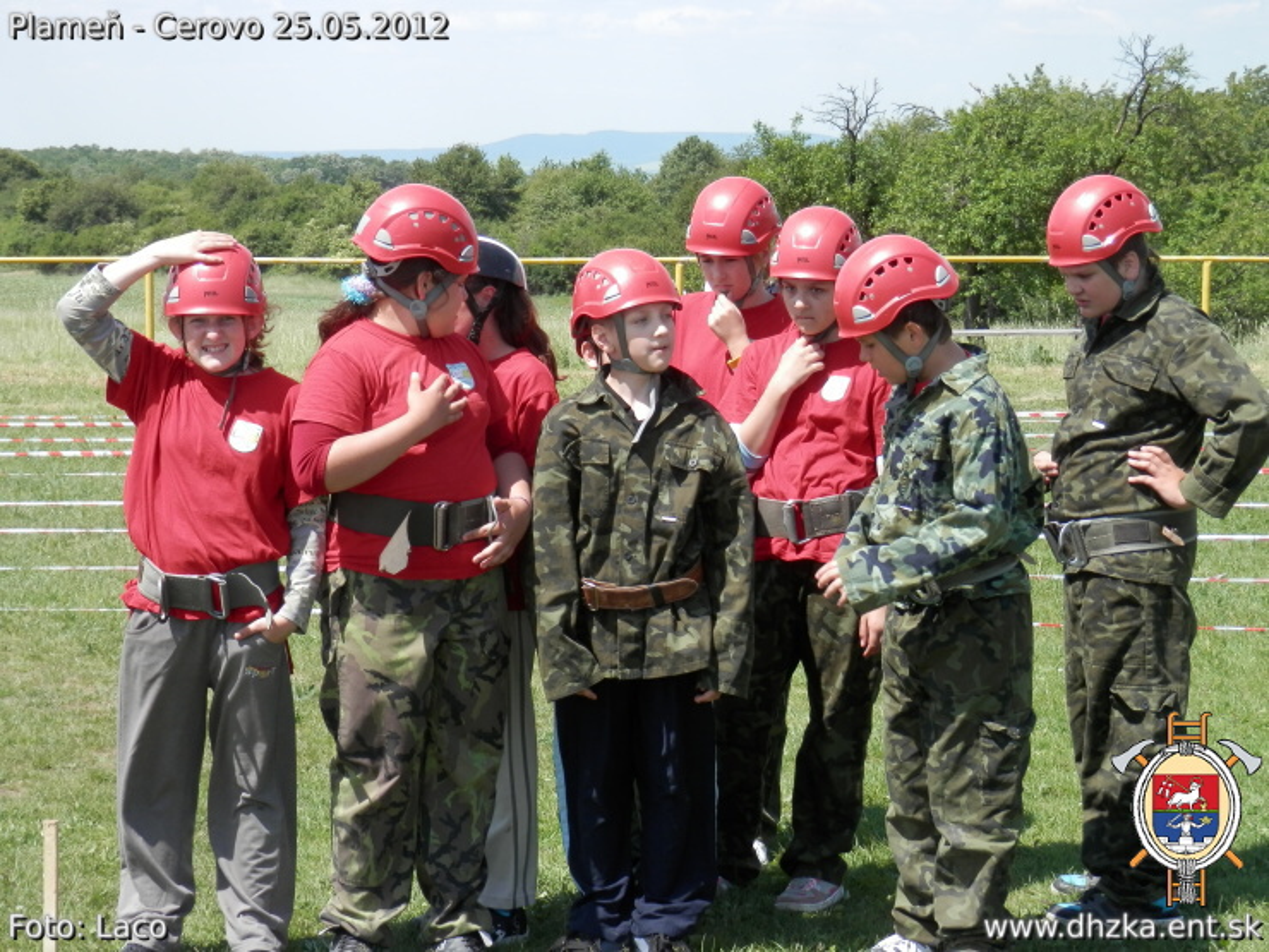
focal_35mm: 88
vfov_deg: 16.8
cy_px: 476
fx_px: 3226
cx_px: 634
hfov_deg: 22.3
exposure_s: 1/250
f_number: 4.8
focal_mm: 15.8
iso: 80
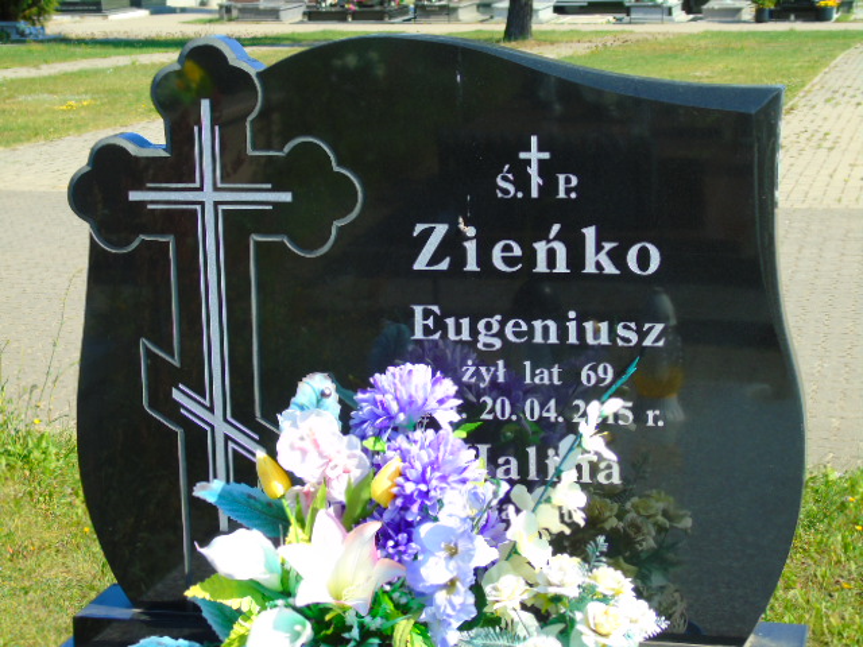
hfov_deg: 23.8
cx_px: 432
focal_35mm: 82
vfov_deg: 18.0
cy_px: 324
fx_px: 2044
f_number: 4.1
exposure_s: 1/320
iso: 80
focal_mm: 15
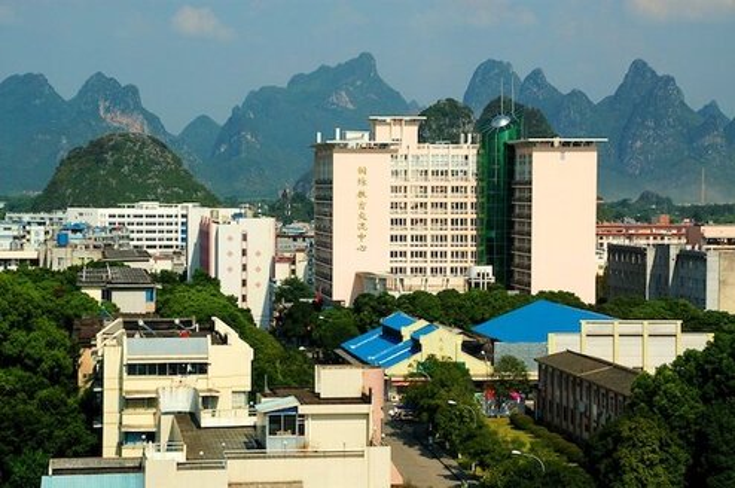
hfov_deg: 20.9
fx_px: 1988
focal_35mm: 98
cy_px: 244
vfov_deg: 14.0
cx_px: 368
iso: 200
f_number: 9
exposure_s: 1/1000
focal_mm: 65
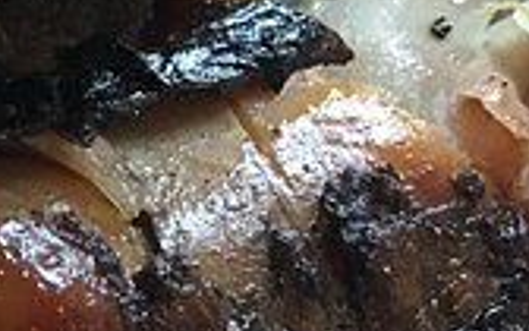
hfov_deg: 14.1
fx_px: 1975
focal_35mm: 137
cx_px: -299
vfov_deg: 9.4
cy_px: -93
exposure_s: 1/24
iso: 200
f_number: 2.2
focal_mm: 4.15
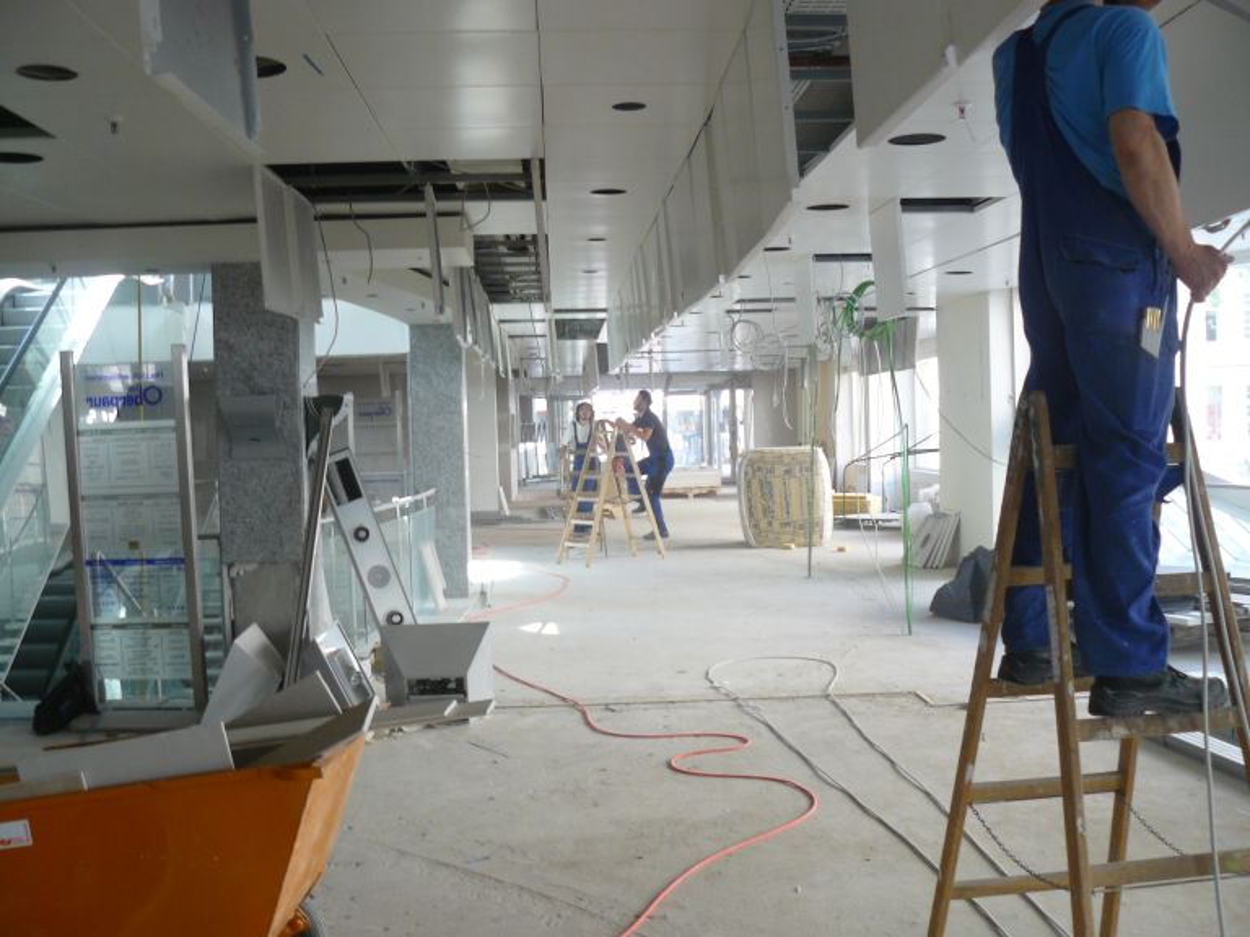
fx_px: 1300
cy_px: 468
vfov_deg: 39.7
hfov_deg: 51.4
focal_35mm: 36
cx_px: 625
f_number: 2.8
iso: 125
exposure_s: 1/30
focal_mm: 6
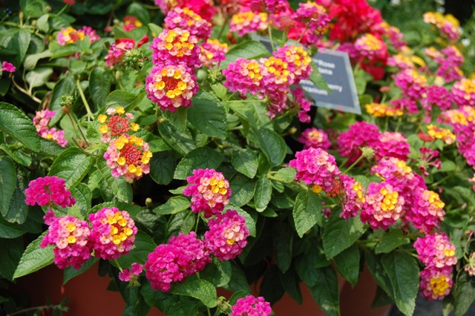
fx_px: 791
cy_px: 158
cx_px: 238
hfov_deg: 33.4
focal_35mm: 60
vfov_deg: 22.6
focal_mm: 40
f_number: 8
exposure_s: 1/250
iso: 200
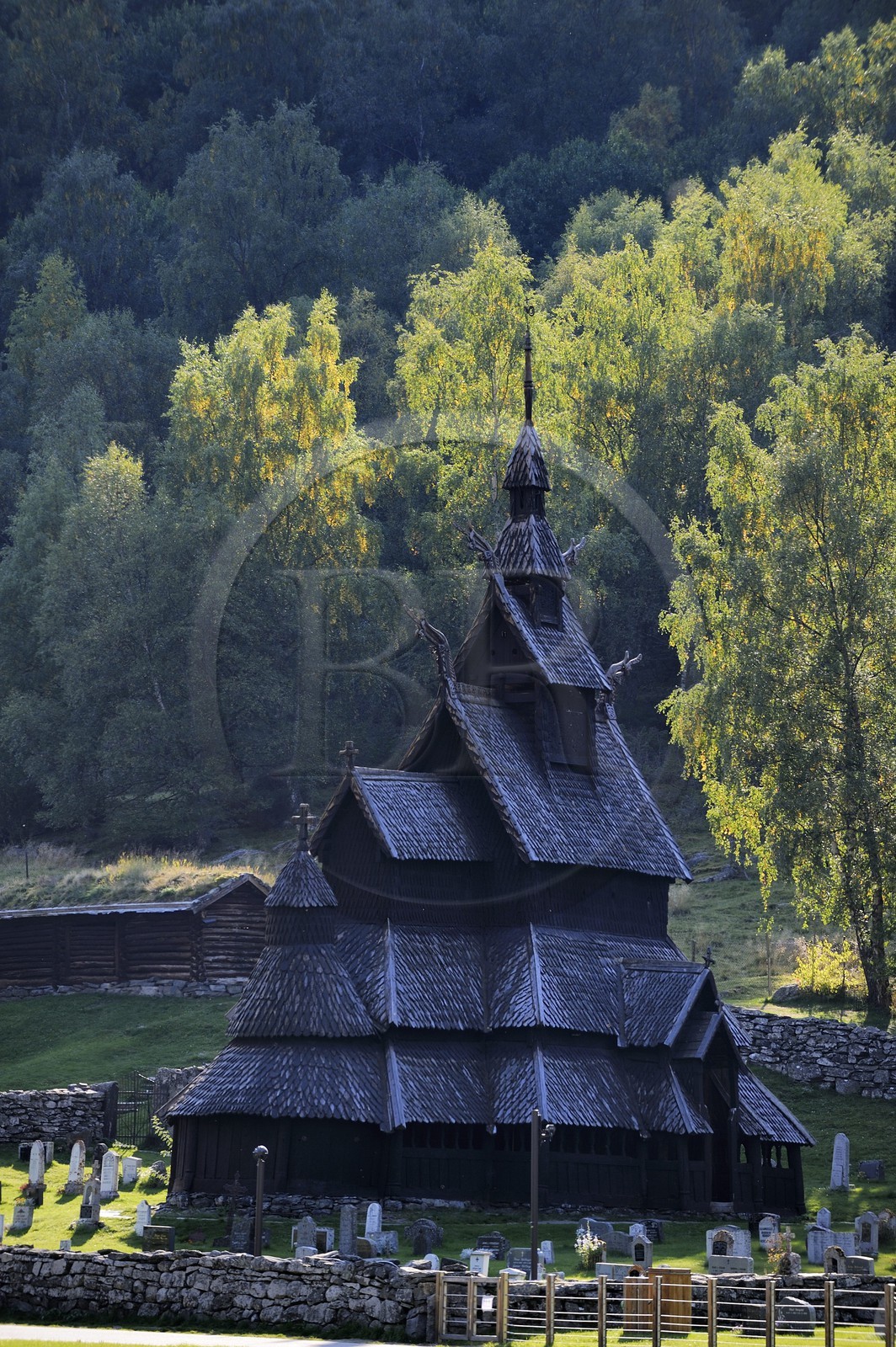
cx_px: 448
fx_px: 6731
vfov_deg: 11.4
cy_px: 674
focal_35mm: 180
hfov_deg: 7.6
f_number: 4
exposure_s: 1/320
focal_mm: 180
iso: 200
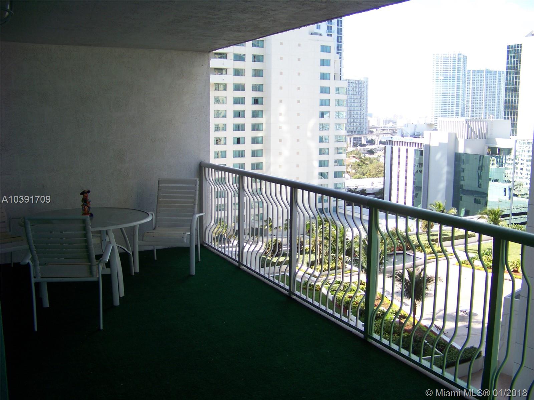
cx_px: 267
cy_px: 200
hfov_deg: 51.4
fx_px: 555
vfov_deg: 39.7
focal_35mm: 36
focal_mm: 5.85
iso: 62
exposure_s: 1/250
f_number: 2.8
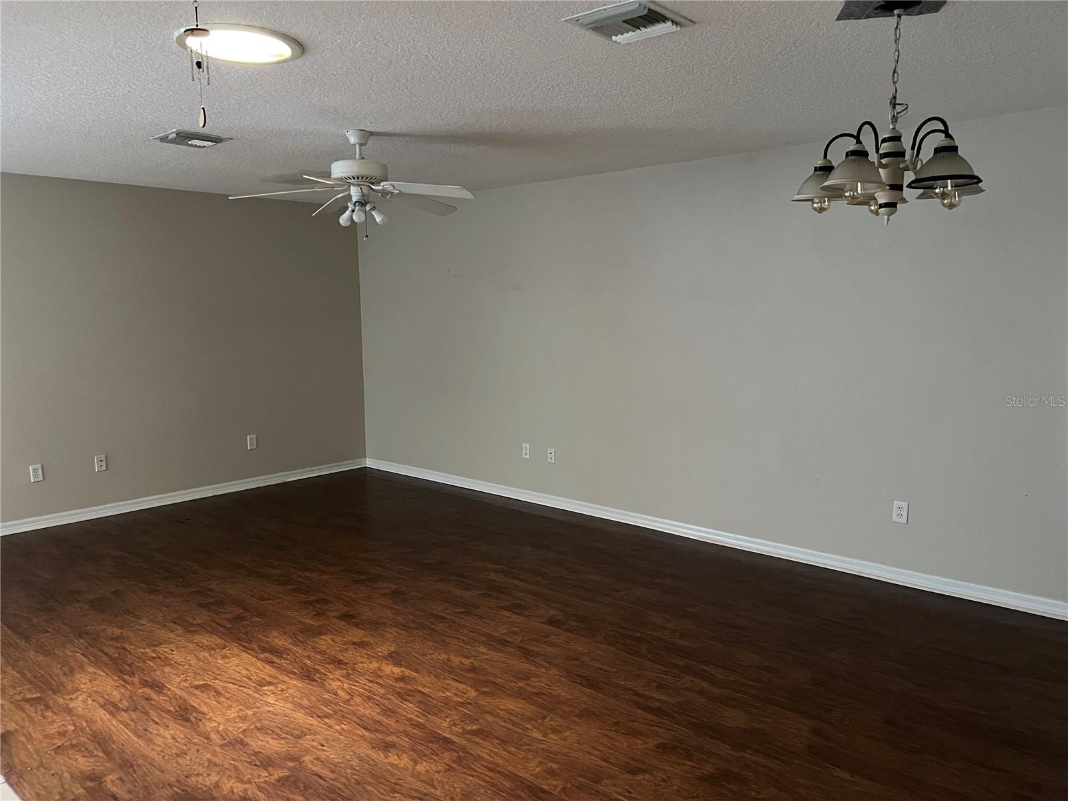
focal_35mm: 26
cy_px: 400
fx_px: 802
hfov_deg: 67.3
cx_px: 534
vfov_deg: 53.1
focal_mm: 5.7
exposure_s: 1/34
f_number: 1.5
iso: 640
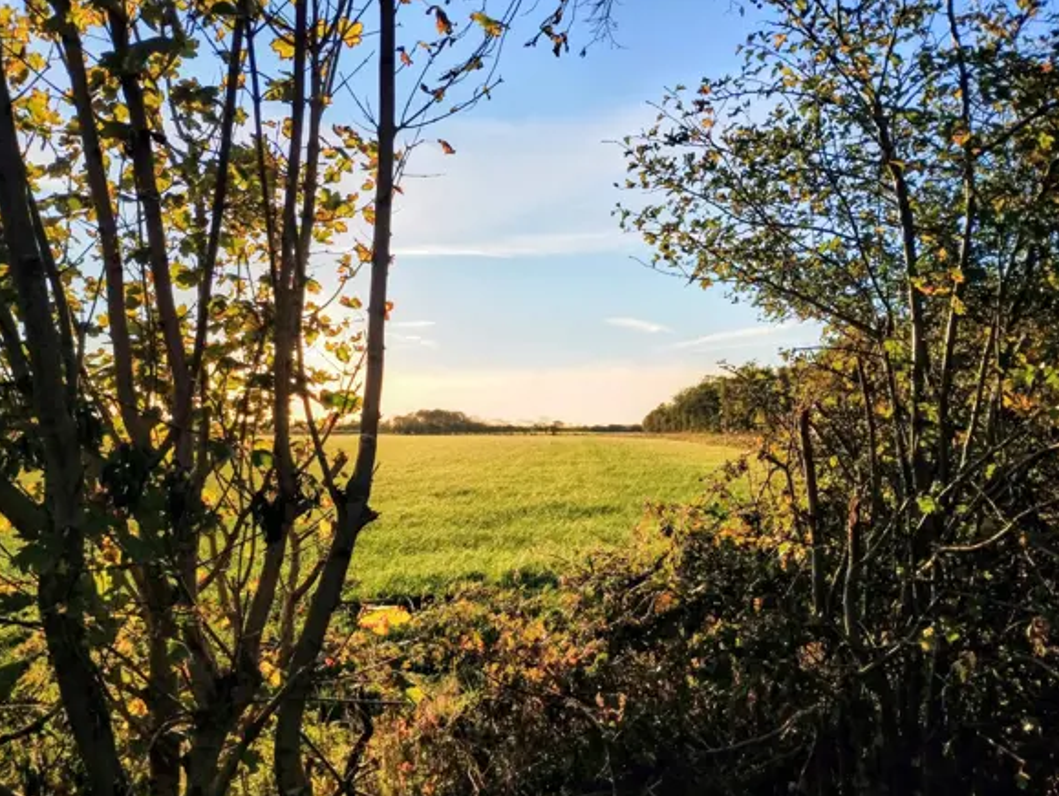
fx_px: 888
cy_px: 396
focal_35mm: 29
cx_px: 516
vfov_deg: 48.3
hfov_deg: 61.6
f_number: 1.8
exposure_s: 1/1211
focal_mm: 4.27
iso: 100
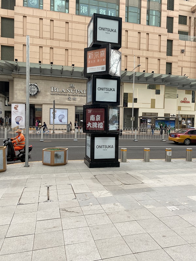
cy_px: 130
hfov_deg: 53.1
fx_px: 196
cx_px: 98
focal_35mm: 26
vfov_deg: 67.3
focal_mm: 4.25
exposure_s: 1/1346
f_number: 1.8
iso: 32
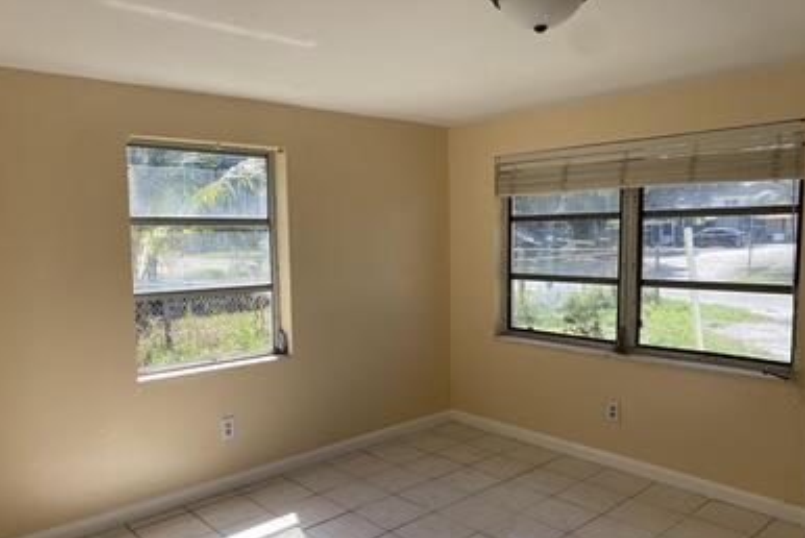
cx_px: 400
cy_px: 309
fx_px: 627
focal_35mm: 28
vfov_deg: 46.3
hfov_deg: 65.4
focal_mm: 4.25
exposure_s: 1/626
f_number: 1.8
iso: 32
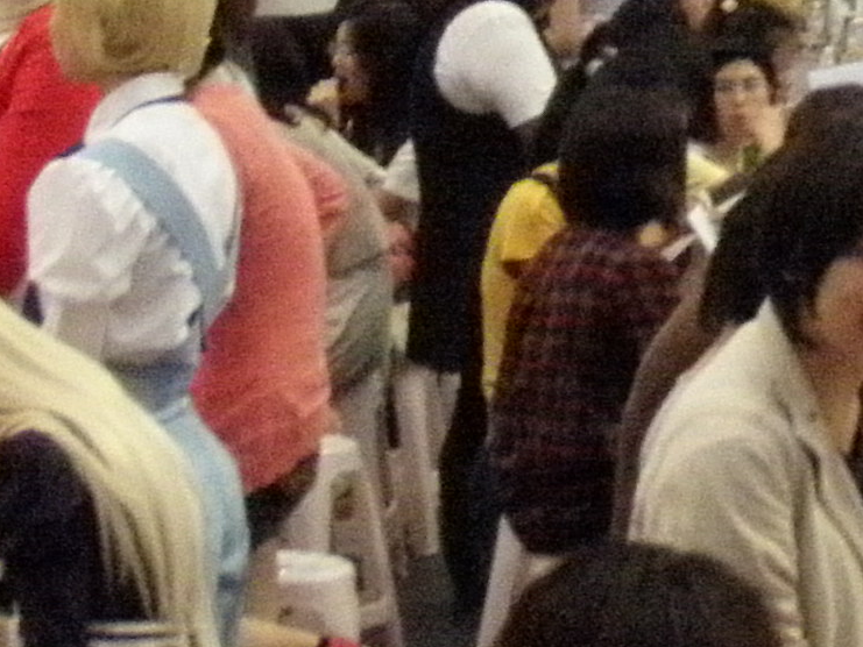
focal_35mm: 187
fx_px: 4663
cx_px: 1144
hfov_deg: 10.3
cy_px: -179
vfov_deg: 7.9
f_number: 3.5
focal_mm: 6.7
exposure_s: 1/160
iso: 800
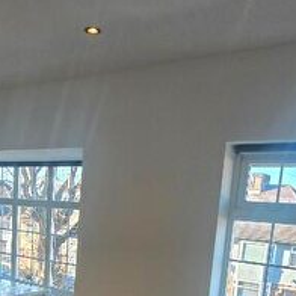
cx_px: 107
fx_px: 397
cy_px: 297
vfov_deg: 36.7
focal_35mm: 41
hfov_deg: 40.6
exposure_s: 1/100
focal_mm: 2.2
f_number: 2.2
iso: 50
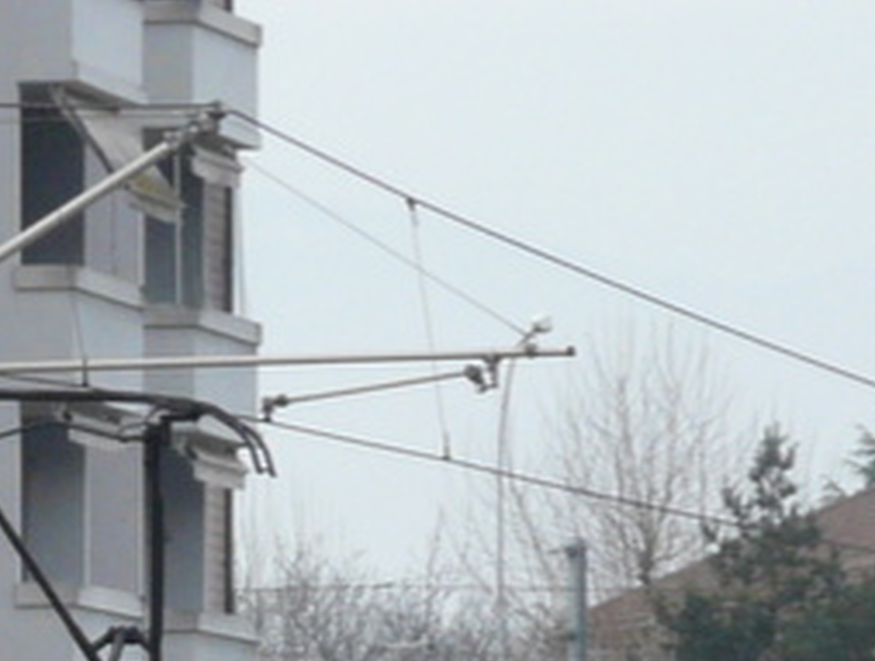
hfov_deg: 3.8
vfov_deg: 2.9
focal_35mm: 517
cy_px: 969
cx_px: -363
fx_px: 13099
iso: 100
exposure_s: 1/200
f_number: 4
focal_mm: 21.6
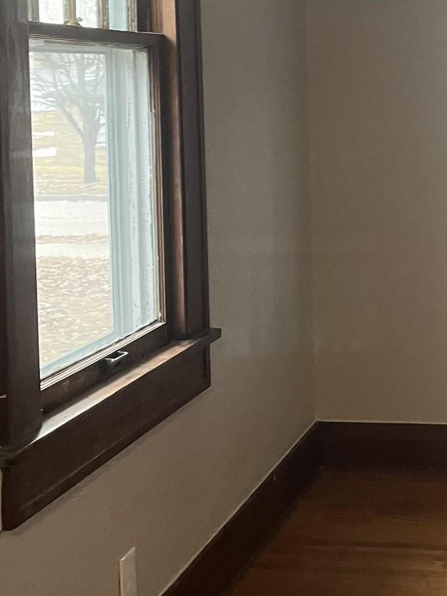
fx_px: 1153
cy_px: 157
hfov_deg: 20.9
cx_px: 483
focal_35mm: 67
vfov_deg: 28.6
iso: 200
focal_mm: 5.1
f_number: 1.6
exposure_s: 1/60
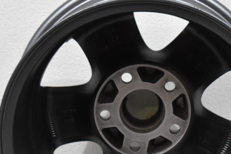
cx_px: 146
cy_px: 125
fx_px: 1052
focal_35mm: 164
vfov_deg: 8.4
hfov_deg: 12.5
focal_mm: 50
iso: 1100
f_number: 5.6
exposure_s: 1/125
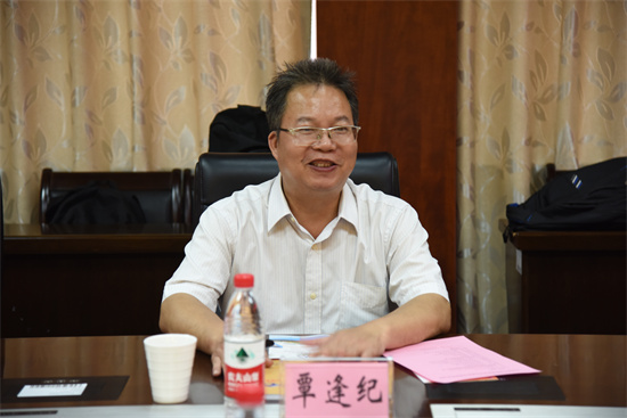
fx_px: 1603
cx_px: 314
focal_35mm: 92
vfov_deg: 14.9
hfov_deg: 22.1
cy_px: 209
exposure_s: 1/40
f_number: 4
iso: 1000
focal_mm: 92
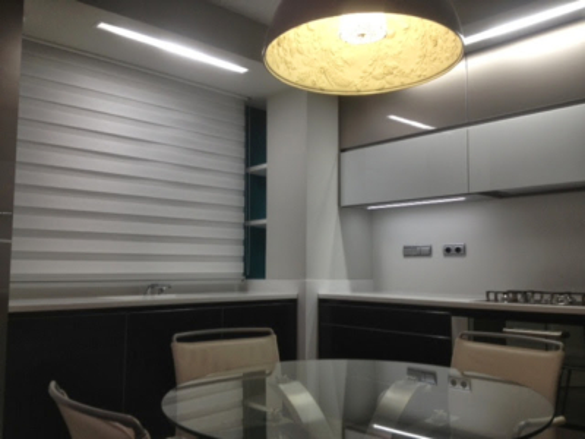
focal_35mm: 35
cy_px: 220
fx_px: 591
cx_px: 292
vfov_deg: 40.7
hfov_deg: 52.6
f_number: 2.4
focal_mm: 4.28
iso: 50
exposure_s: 1/30
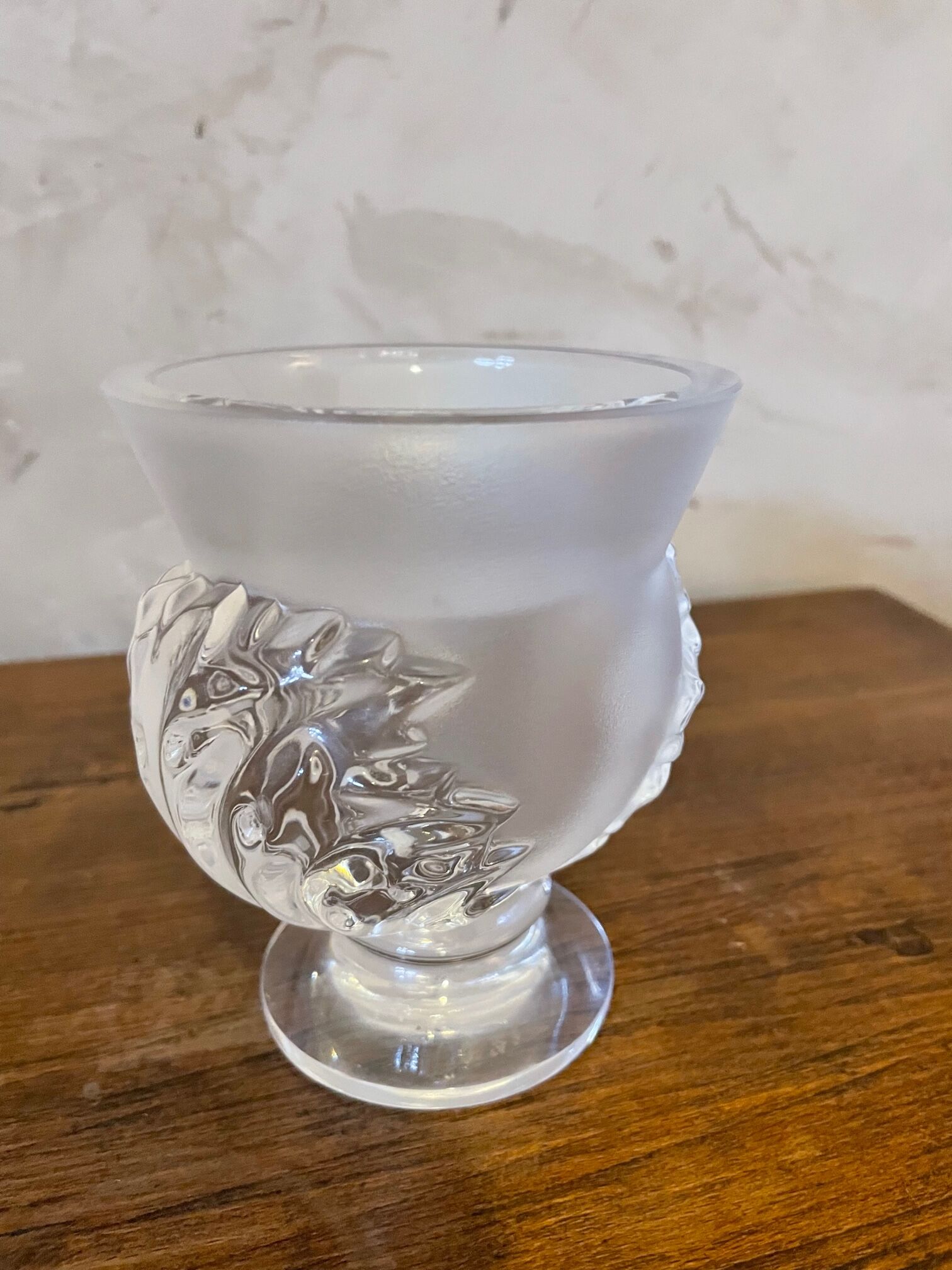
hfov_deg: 53.1
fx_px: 953
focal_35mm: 26
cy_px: 635
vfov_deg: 67.3
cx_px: 476
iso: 640
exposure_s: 1/33
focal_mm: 4.2
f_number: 1.6
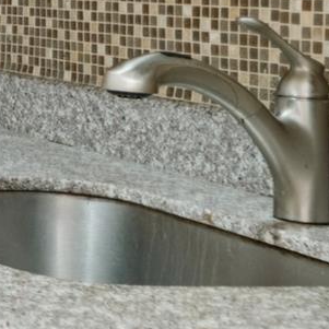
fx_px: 1118
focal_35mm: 104
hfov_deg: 11.3
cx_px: -626
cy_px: -36
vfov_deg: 16.2
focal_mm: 18
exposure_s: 1/2.5
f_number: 8
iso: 400
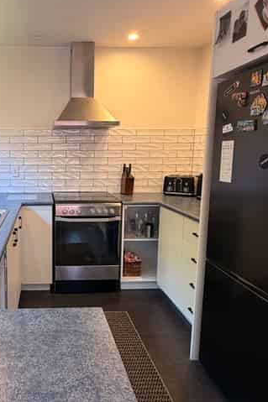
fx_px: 223
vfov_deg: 84.0
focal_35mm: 20
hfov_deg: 56.8
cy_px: 196
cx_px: 49
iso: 125
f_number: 2.2
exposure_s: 1/100
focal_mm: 2.22
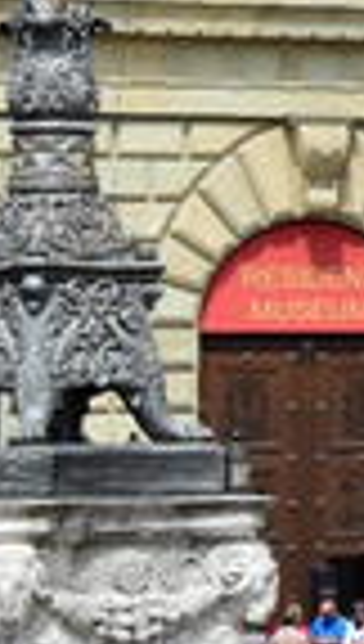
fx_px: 4882
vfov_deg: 7.5
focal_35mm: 286
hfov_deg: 3.8
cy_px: -113
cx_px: 1833
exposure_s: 1/200
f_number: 7.1
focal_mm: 30
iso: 100
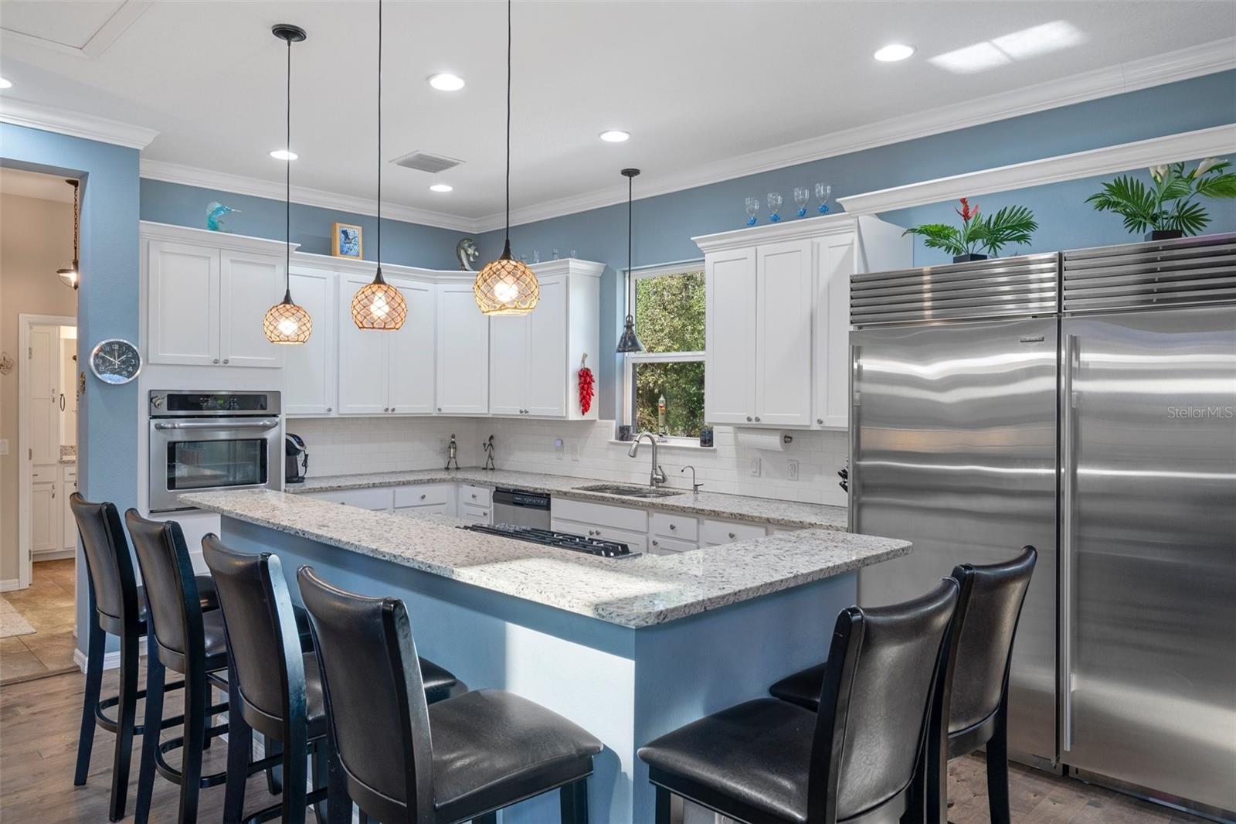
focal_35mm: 23
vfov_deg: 55.1
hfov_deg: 76.1
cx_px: 618
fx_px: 789
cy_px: 412
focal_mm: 23
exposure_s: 1/1.67
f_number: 8
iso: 320
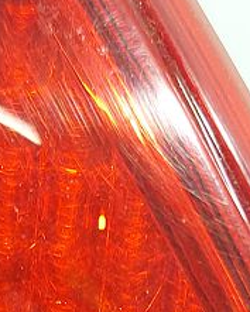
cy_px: 452
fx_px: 1359
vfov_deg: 12.5
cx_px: 136
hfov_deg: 10.5
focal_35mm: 147
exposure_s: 1/50
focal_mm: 5.23
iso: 160
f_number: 1.8
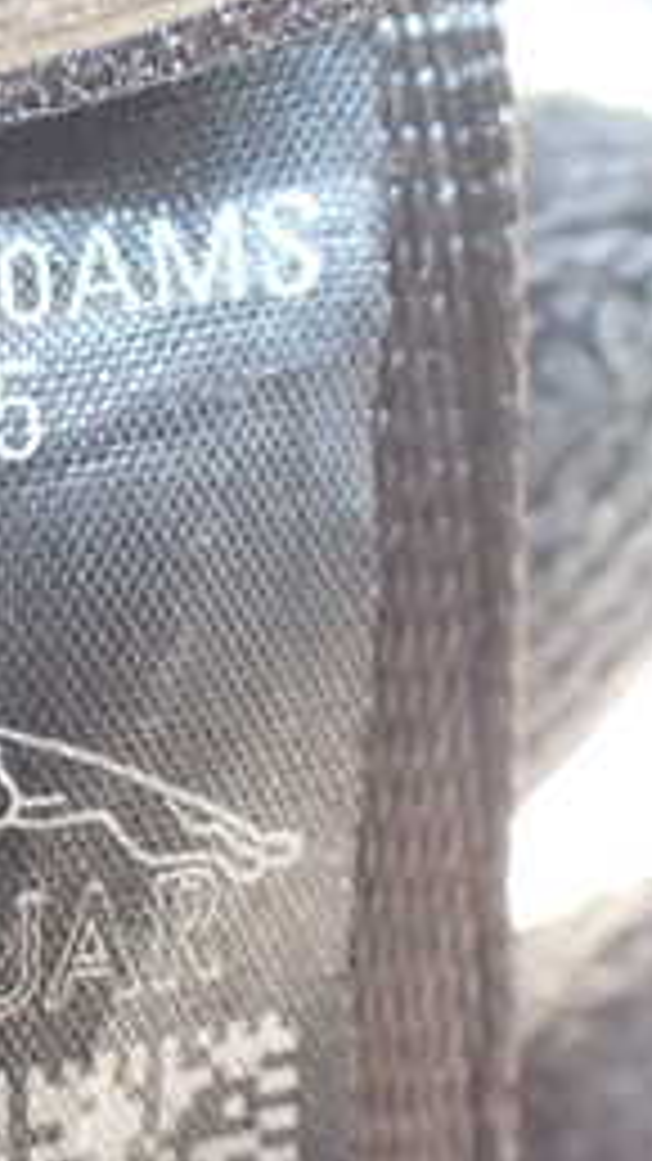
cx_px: -418
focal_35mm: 76
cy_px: 774
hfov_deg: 14.5
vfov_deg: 27.7
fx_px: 2337
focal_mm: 5.4
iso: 800
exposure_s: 1/50
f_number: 2.3
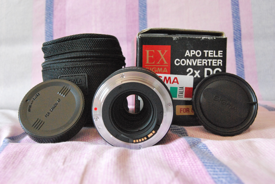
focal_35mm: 45
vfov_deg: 29.9
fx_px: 344
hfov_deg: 43.6
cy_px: 92
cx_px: 138
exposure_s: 1/200
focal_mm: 30
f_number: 8
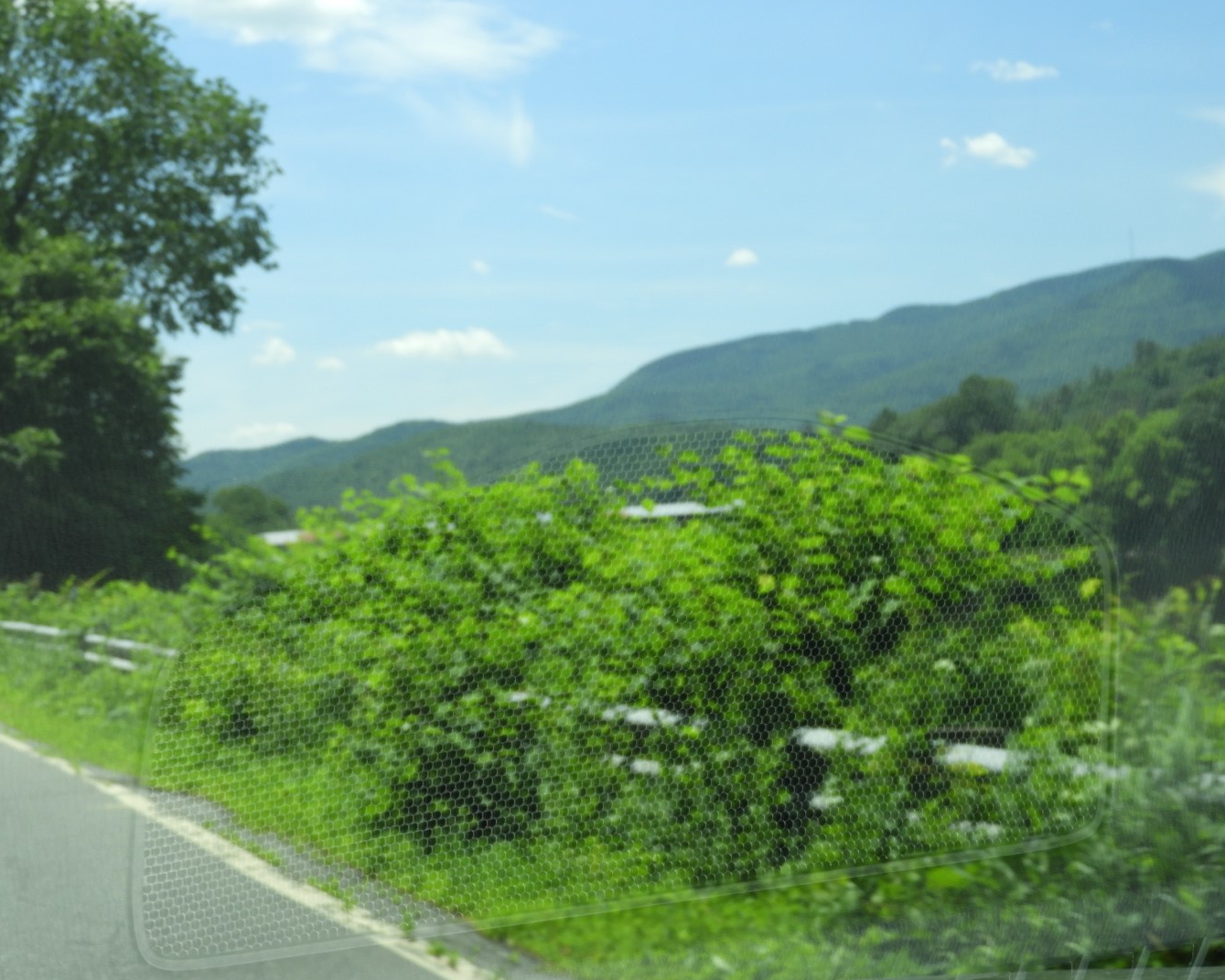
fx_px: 2284
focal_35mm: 63
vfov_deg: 24.2
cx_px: 625
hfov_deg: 30.0
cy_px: 490
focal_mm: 10.7
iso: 100
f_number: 4.2
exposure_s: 1/640
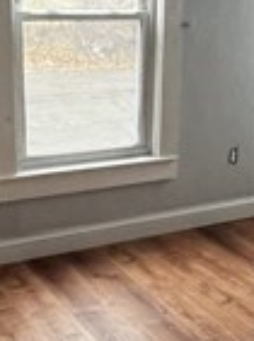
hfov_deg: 20.5
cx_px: 189
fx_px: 698
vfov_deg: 27.4
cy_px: 218
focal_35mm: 71
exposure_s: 1/60
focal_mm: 1.57
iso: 160
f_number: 1.8
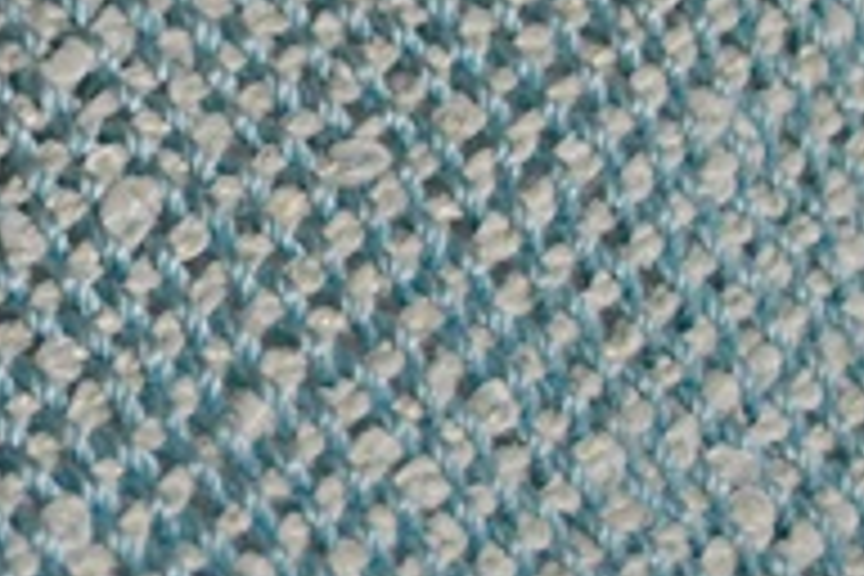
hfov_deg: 5.2
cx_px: -729
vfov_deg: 3.5
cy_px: -43
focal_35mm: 391
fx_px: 9383
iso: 1800
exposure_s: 1/60
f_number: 5.6
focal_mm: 50
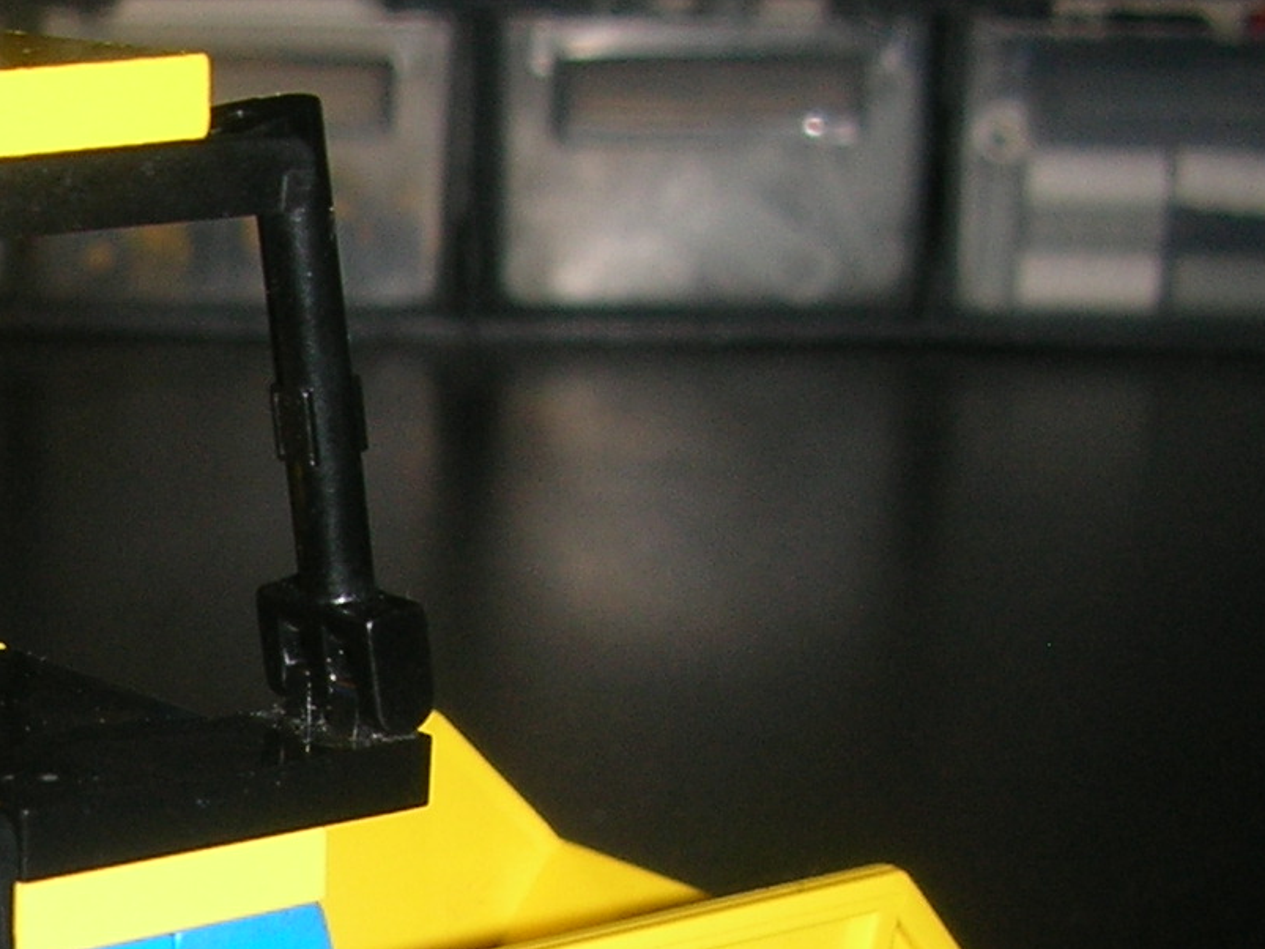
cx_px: -558
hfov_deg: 16.1
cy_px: 1253
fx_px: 4129
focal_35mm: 113
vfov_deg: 12.7
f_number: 3
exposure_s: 1/60.1
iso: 50
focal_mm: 5.8
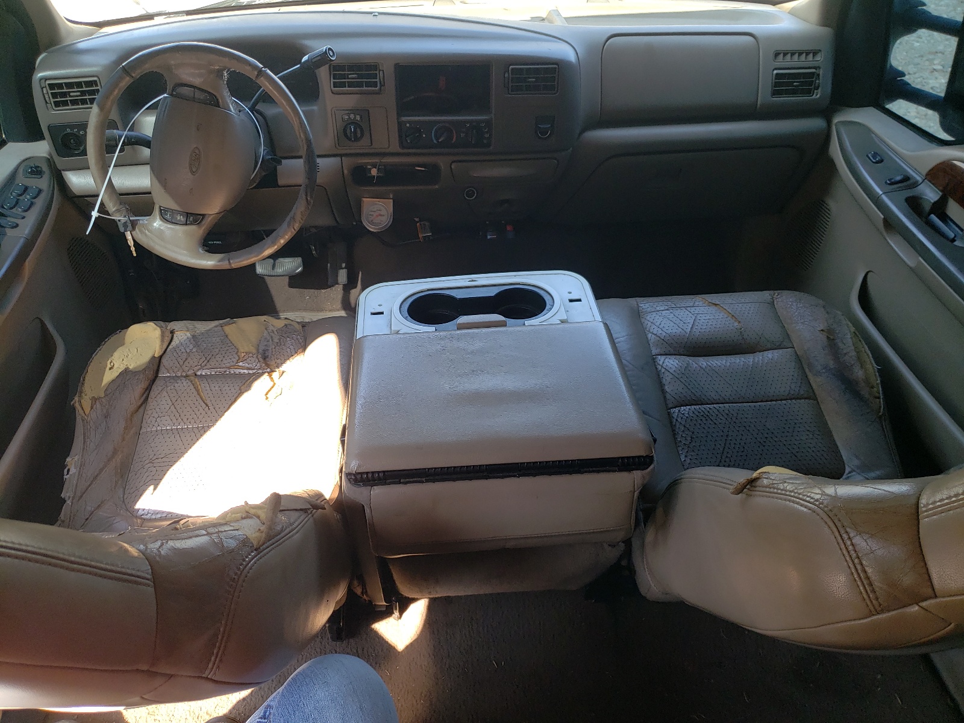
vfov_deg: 53.1
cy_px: 362
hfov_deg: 67.3
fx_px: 724
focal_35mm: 26
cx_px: 482
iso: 50
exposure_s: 1/192
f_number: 1.5
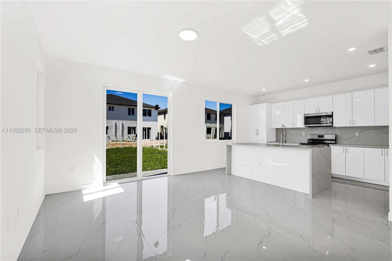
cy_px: 130
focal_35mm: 16
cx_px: 196
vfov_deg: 73.7
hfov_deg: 96.7
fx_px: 174
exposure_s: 1/60
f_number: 8
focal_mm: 16
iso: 100
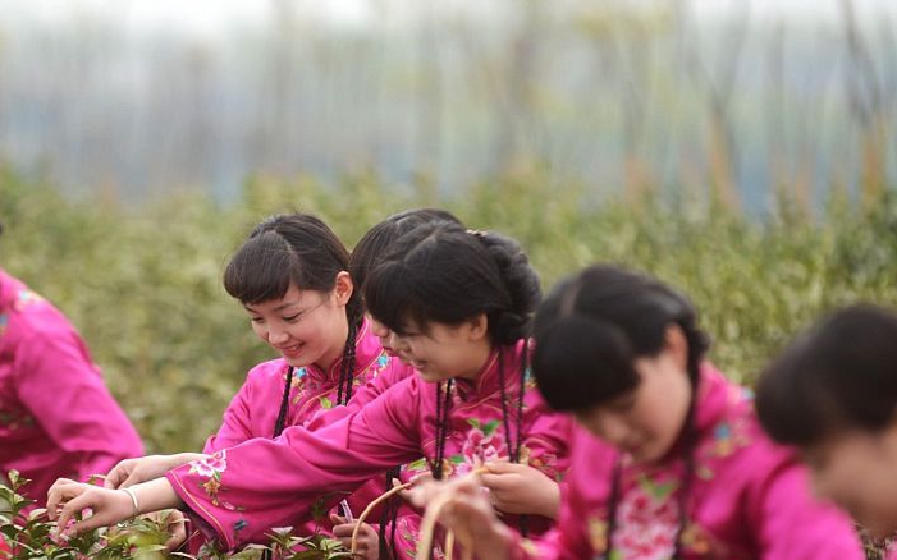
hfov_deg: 6.0
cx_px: 315
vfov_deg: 3.8
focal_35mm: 349
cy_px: 387
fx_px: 8531
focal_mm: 200
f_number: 2.8
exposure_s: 1/2000
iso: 320
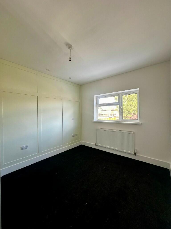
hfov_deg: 85.7
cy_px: 114
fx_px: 92
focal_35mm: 14
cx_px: 86
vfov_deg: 102.1
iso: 64
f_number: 2.2
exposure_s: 1/99
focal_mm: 2.22
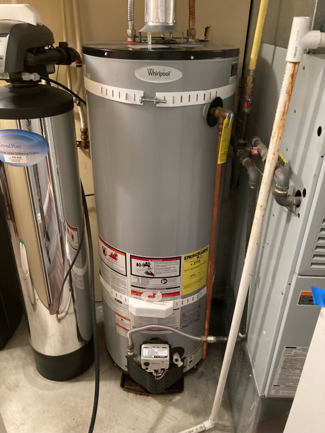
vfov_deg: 63.4
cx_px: 162
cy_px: 216
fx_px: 351
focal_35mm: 28
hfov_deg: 49.7
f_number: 1.8
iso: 640
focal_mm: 3.99
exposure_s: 1/30
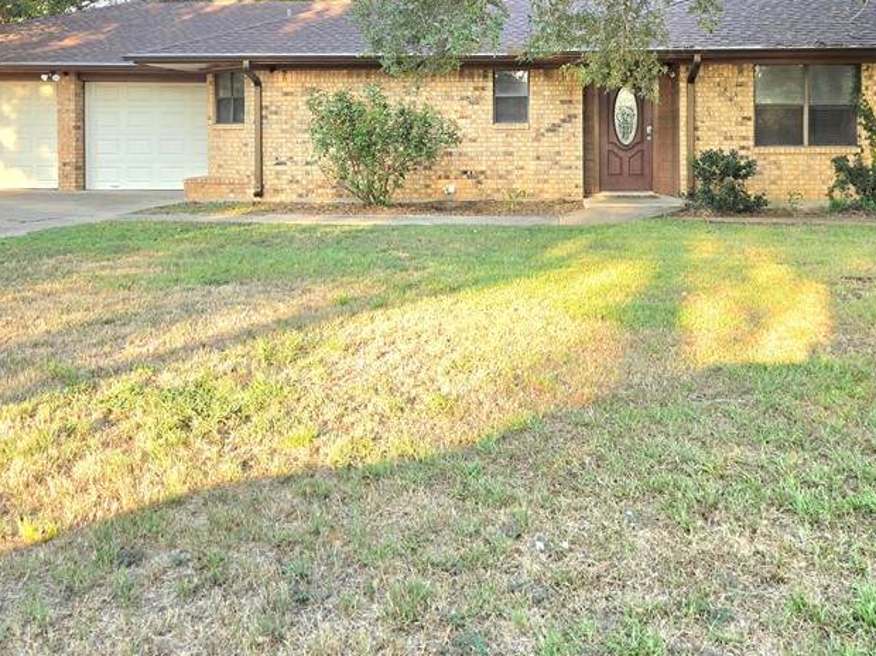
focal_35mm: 38
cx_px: 511
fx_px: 961
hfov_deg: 48.8
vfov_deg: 36.8
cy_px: 163
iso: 25
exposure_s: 1/357
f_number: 1.8
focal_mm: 5.4
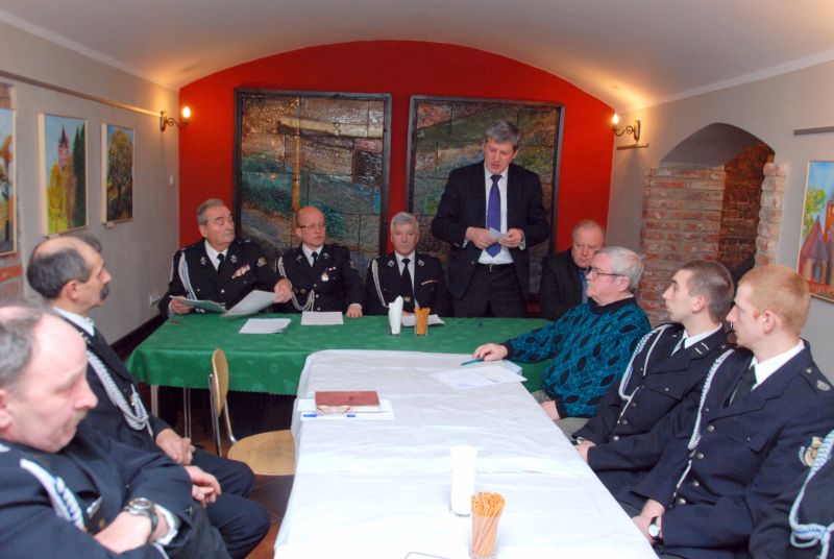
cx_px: 417
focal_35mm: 30
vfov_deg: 43.7
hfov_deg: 61.9
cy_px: 280
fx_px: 696
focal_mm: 20
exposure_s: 1/60
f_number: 7.1
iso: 800
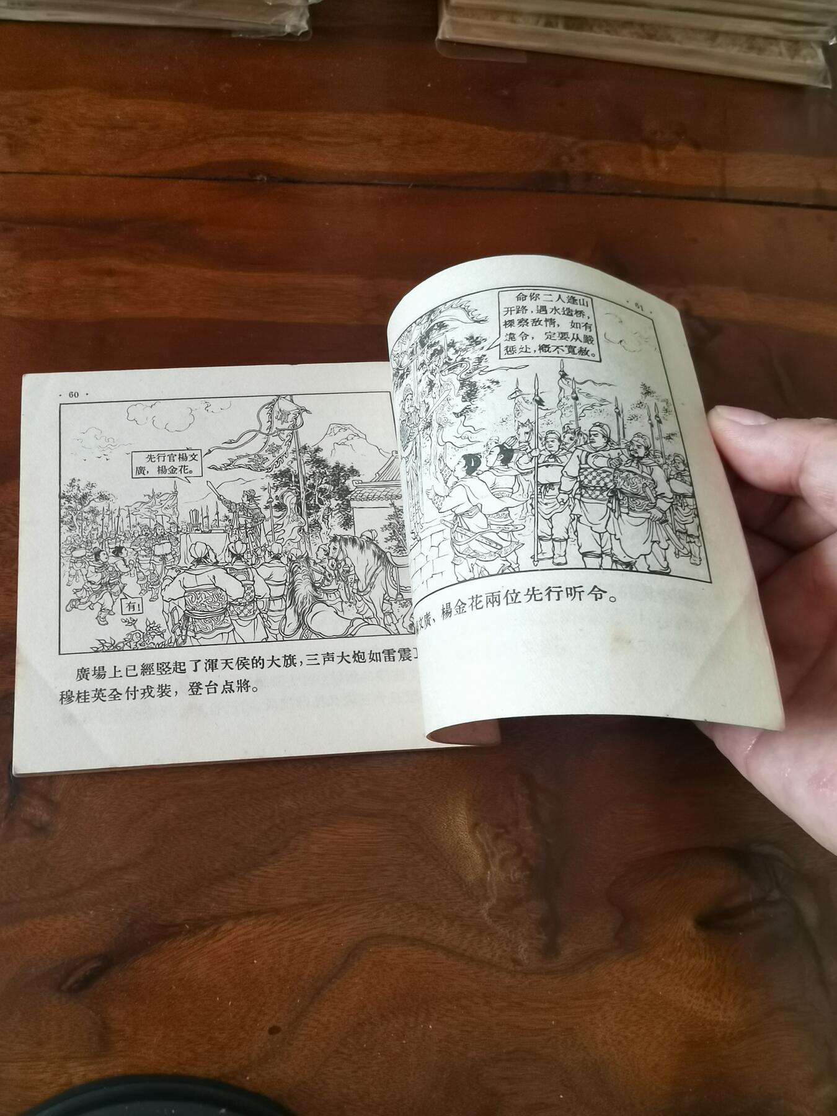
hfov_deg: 51.4
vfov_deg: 65.3
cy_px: 558
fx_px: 870
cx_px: 418
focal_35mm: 27
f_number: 2.2
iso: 160
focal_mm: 2.26
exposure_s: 1/50
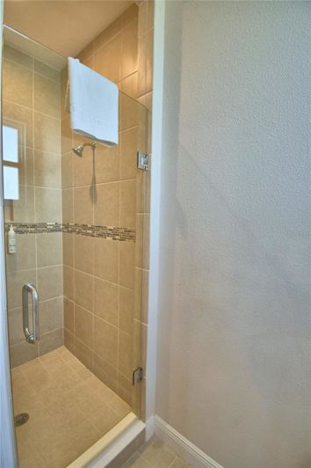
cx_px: 156
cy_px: 234
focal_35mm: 15
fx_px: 195
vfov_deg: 100.4
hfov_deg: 77.3
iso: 400
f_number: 4.5
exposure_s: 1/40
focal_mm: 10
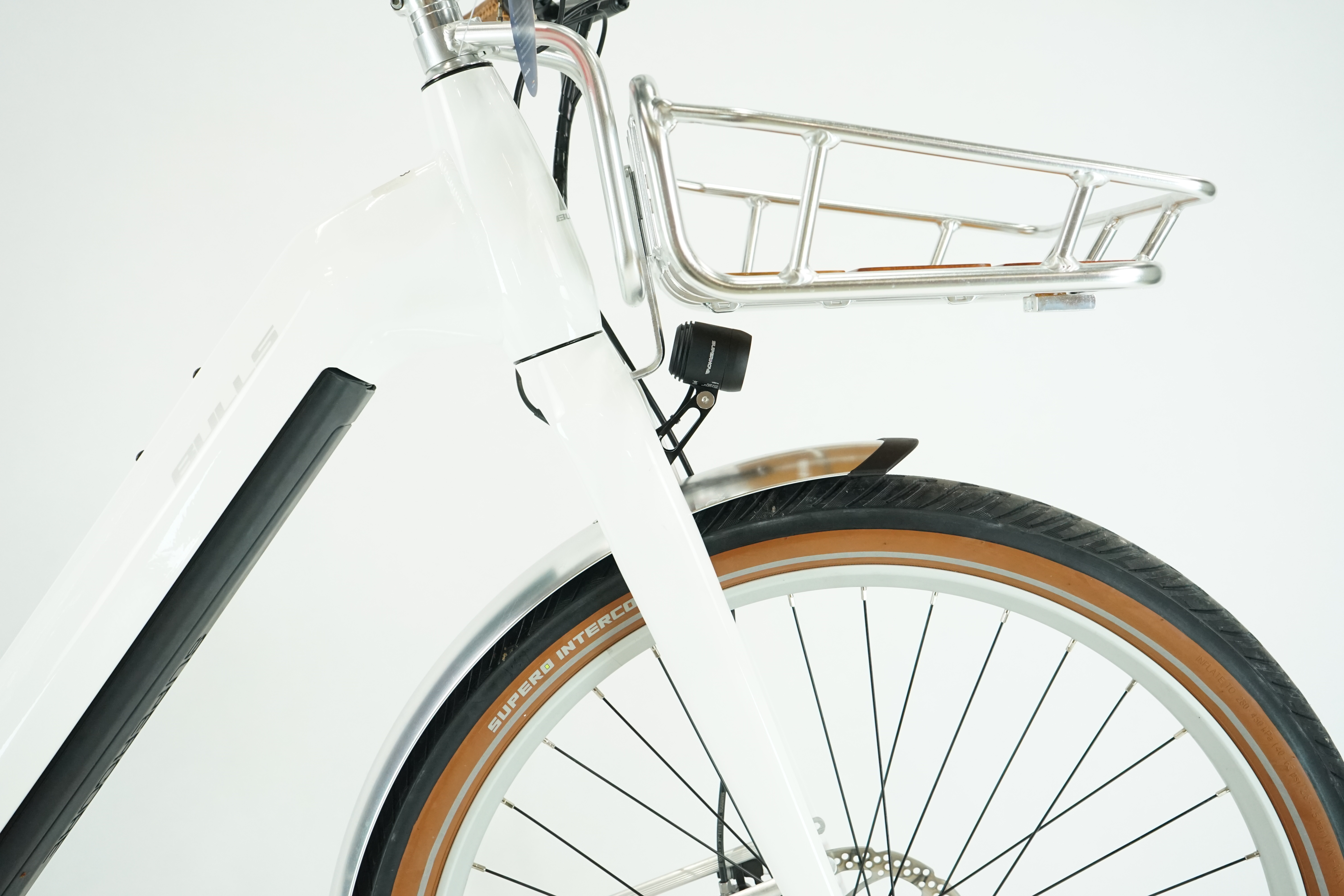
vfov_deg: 35.9
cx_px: 672
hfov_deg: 51.9
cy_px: 448
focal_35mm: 37
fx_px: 1381
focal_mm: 37
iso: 2500
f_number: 6.3
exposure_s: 1/200
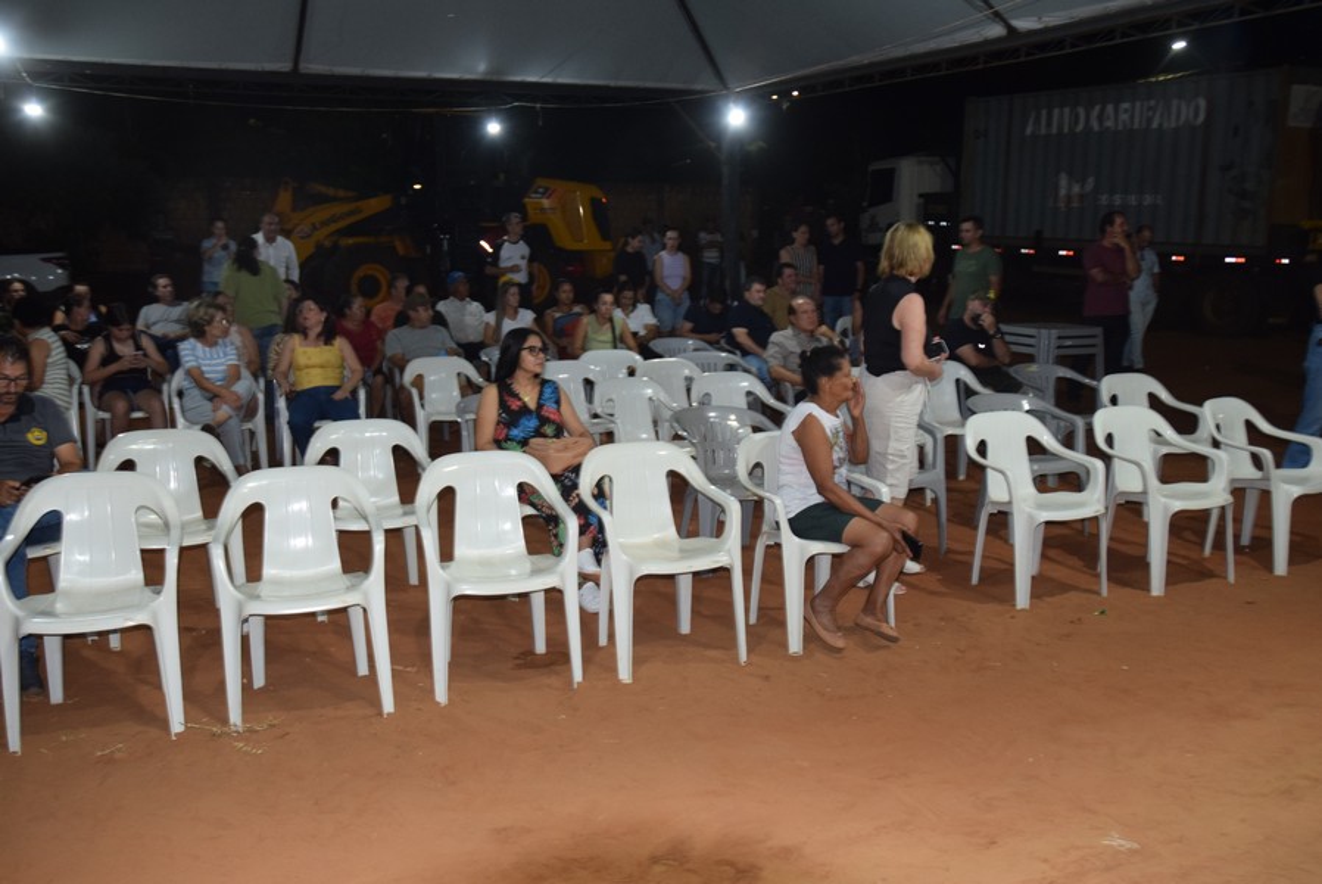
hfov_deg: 57.2
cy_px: 442
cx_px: 661
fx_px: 1213
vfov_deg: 40.0
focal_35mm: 33
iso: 1250
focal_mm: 22
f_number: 3.5
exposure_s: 1/60
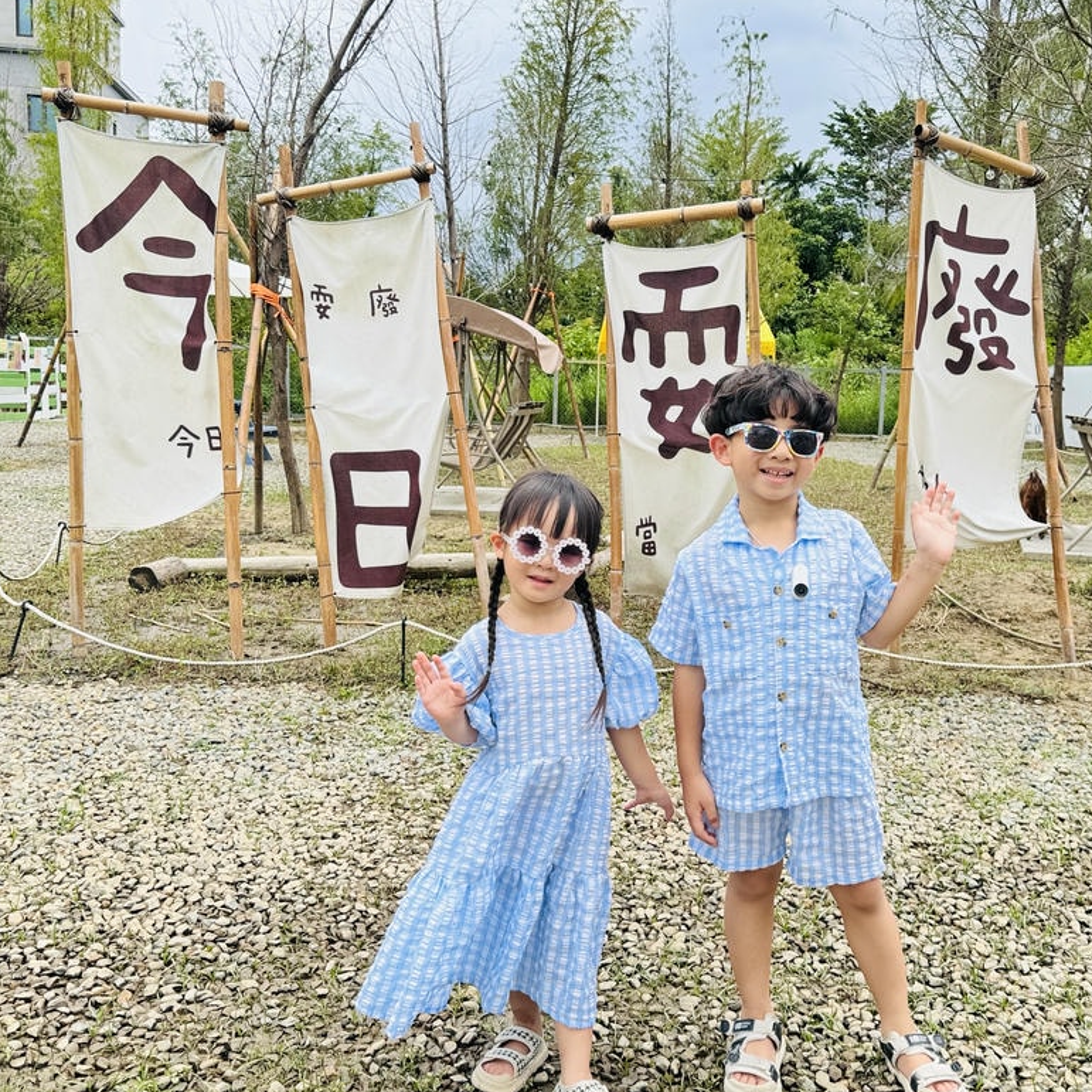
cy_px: 518
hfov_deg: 49.5
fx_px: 1178
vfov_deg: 49.7
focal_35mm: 33
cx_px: 635
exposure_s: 1/1560
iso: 80
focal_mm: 6.76
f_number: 1.78
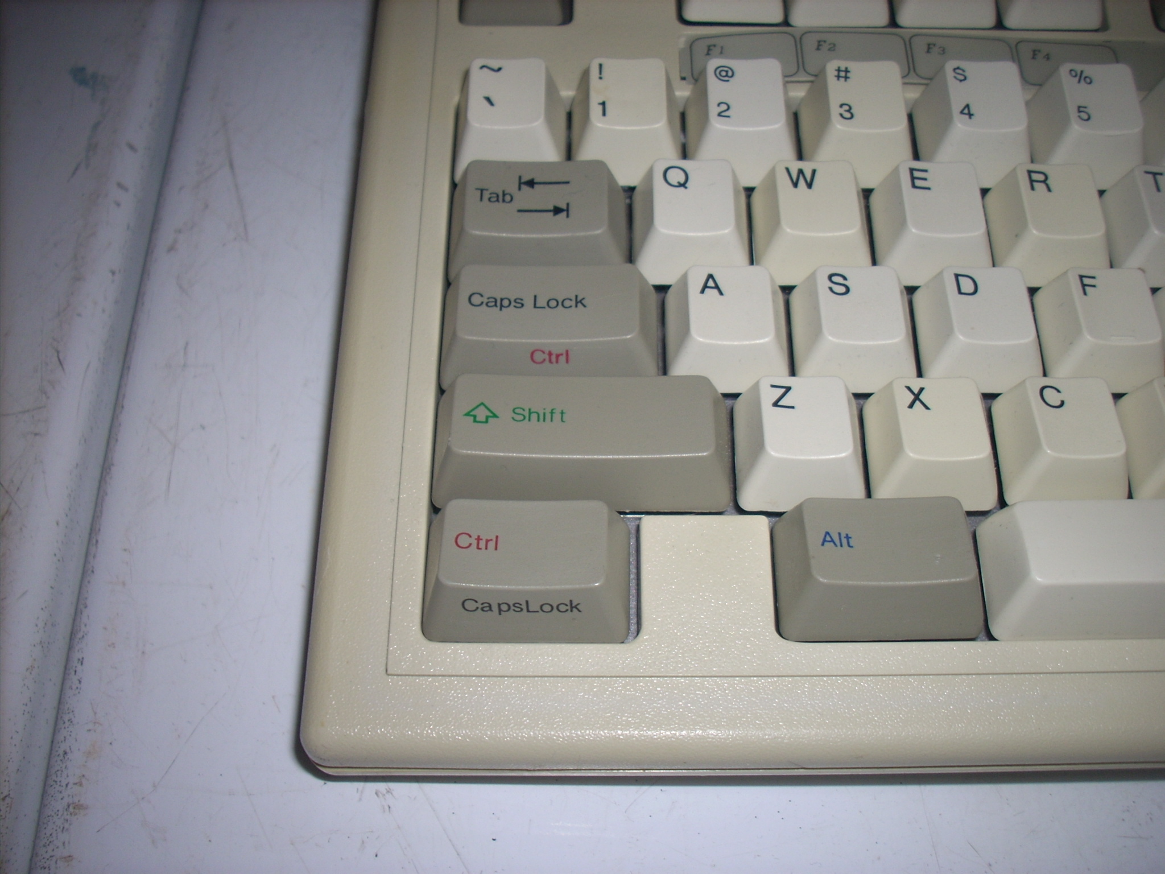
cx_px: 582
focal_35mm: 37
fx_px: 1245
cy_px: 437
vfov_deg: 38.7
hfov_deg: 50.1
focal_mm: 6.2
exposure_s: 1/60
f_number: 5.6
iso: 64
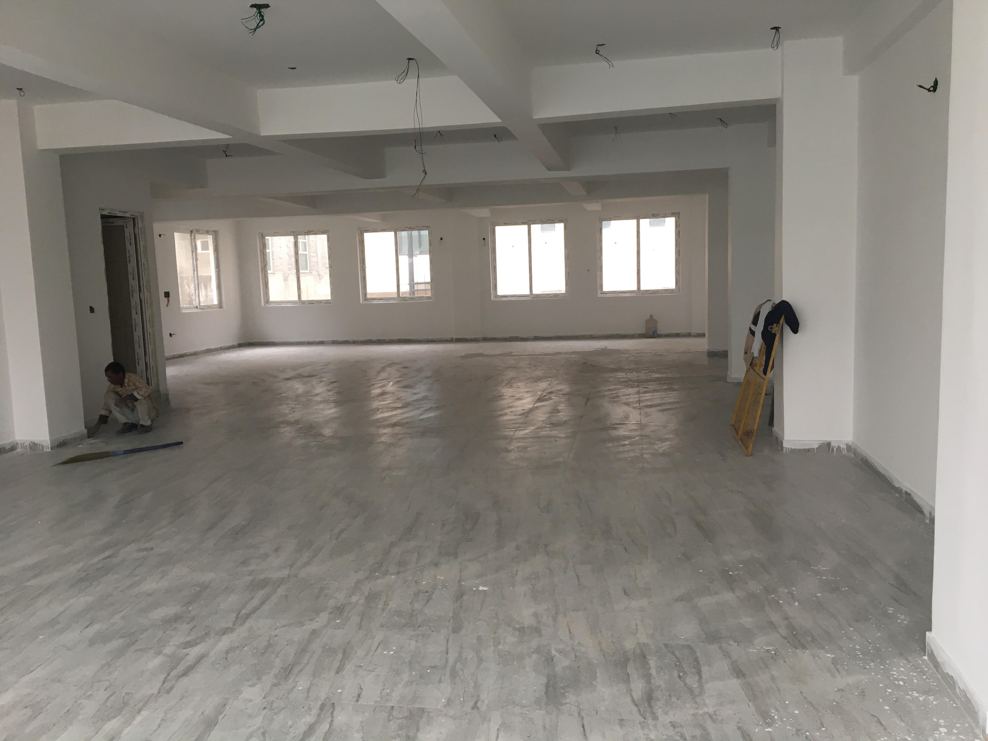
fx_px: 828
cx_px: 494
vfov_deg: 48.2
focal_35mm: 29
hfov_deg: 61.7
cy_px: 370
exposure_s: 1/33
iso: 64
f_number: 2.2
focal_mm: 4.15
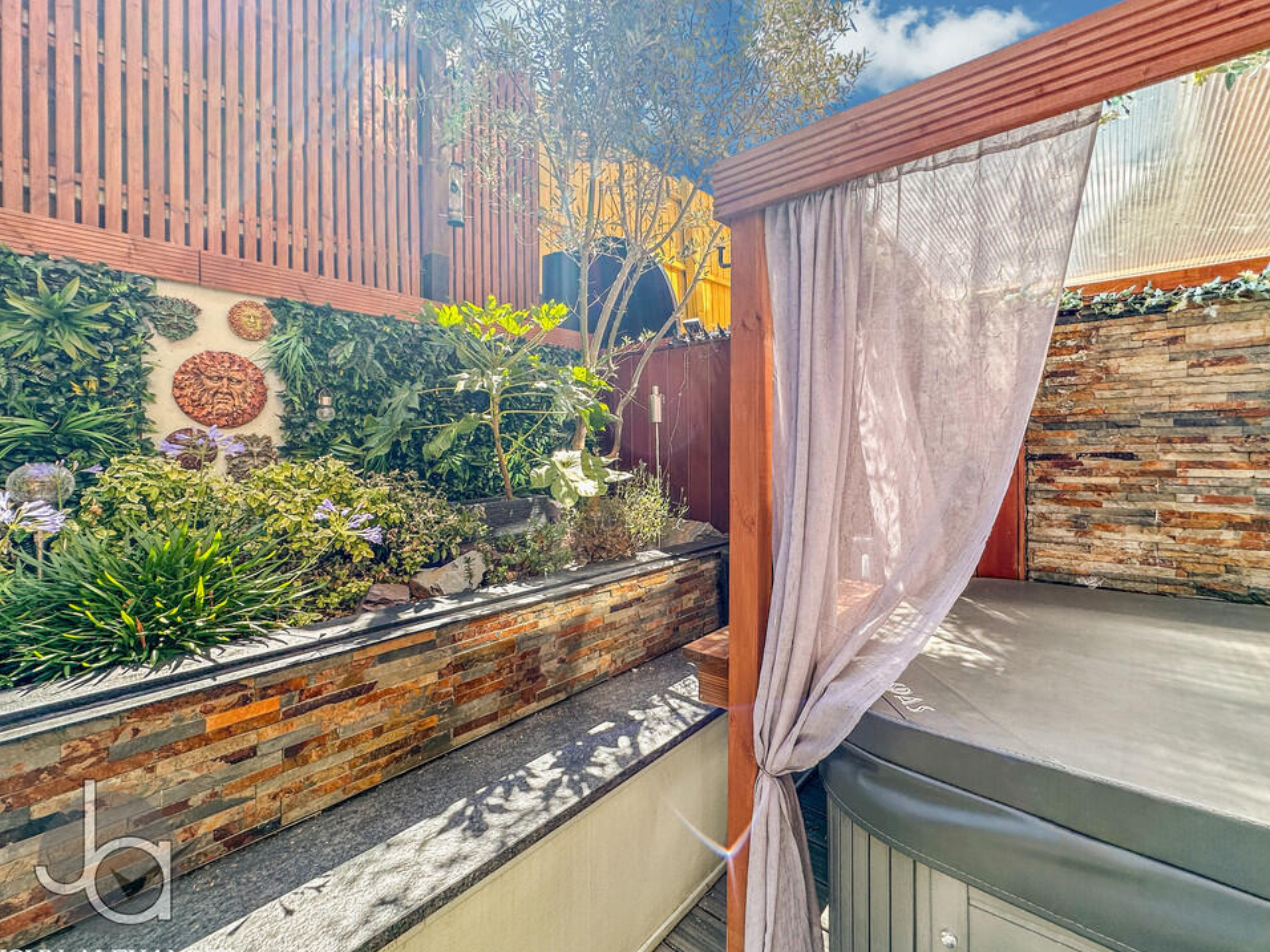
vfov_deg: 81.7
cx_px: 672
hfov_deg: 98.1
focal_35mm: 15
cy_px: 489
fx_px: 550
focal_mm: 2.22
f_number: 2.2
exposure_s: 1/250
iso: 40
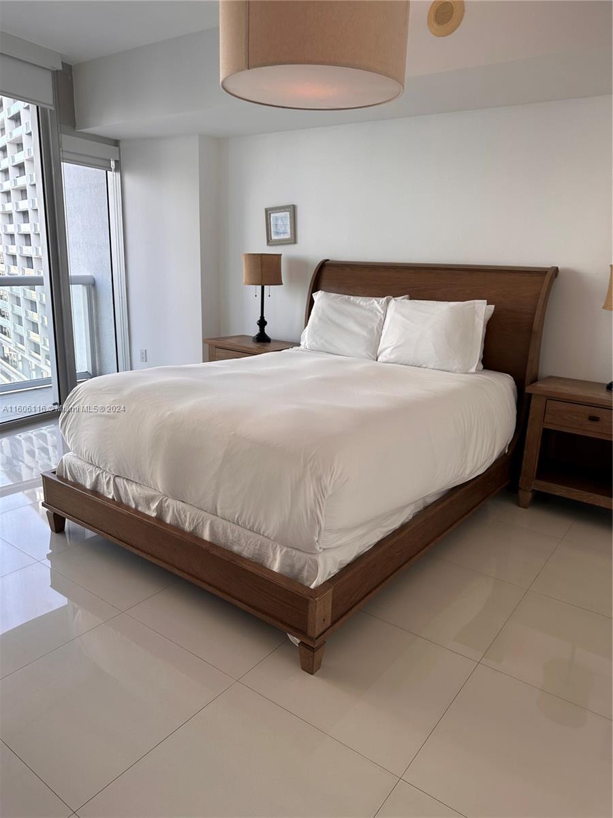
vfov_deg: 71.6
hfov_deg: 56.8
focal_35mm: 24
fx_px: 567
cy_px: 409
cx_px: 306
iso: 64
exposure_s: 1/121
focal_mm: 6.86
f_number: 1.78
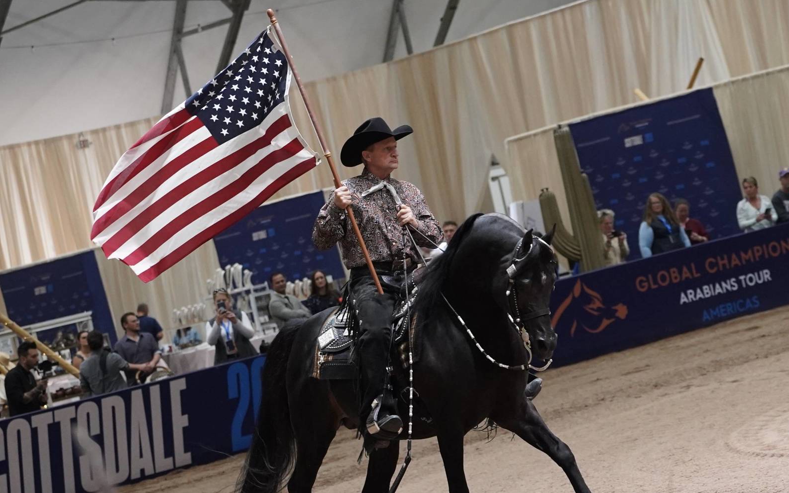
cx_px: 398
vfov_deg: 18.1
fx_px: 1548
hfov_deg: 28.6
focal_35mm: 72
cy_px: 240
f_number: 4
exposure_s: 1/320
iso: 3200
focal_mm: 70
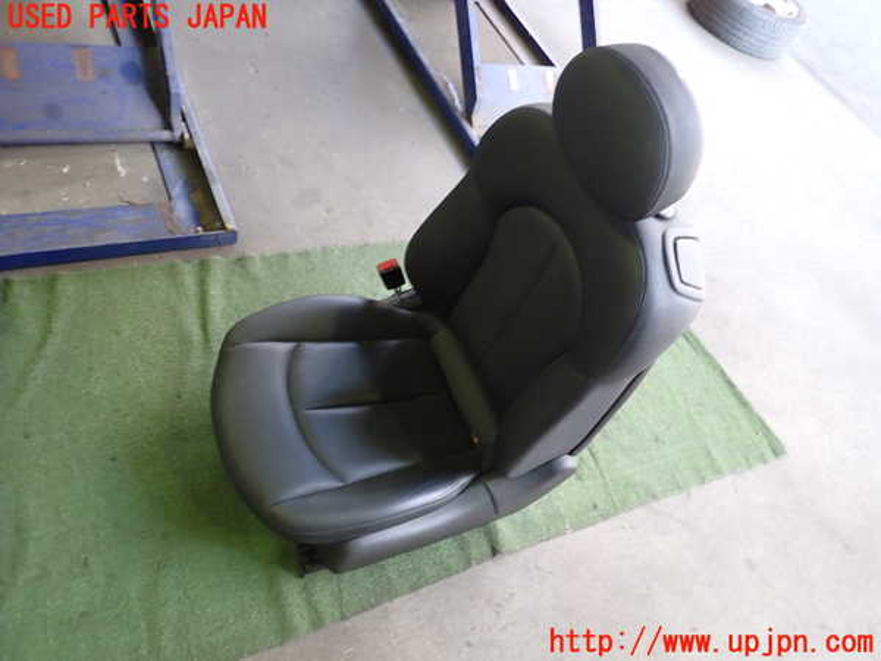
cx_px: 440
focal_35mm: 25
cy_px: 330
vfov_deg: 54.9
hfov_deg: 69.4
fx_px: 636
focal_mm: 4.5
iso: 200
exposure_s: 1/30
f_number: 2
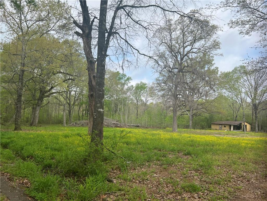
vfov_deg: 53.1
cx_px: 134
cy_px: 100
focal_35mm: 26
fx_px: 201
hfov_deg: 67.3
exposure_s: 1/2165
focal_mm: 5.7
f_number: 1.5
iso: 50
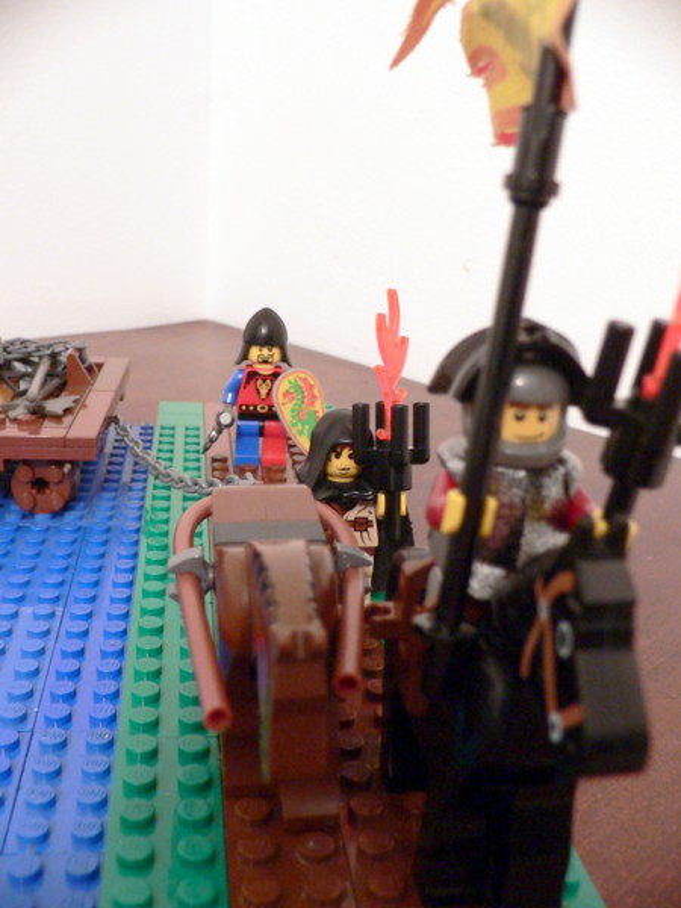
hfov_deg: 40.7
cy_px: 454
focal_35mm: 35
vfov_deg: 52.6
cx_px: 340
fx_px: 918
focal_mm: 4.6
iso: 200
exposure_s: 1/5
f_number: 2.8
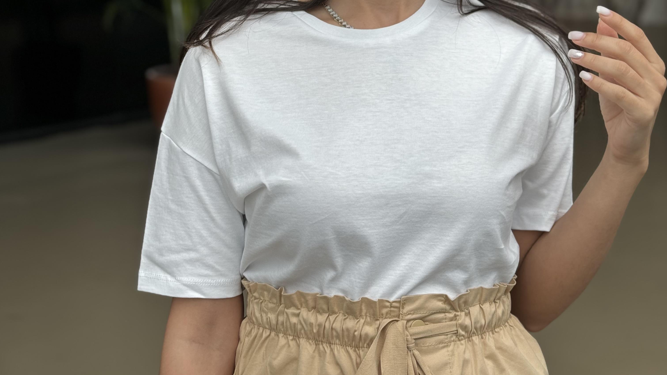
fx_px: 1238
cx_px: 334
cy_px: -23
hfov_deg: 30.2
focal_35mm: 70
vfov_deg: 16.8
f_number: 1.78
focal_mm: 6.76
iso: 64
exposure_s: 1/377
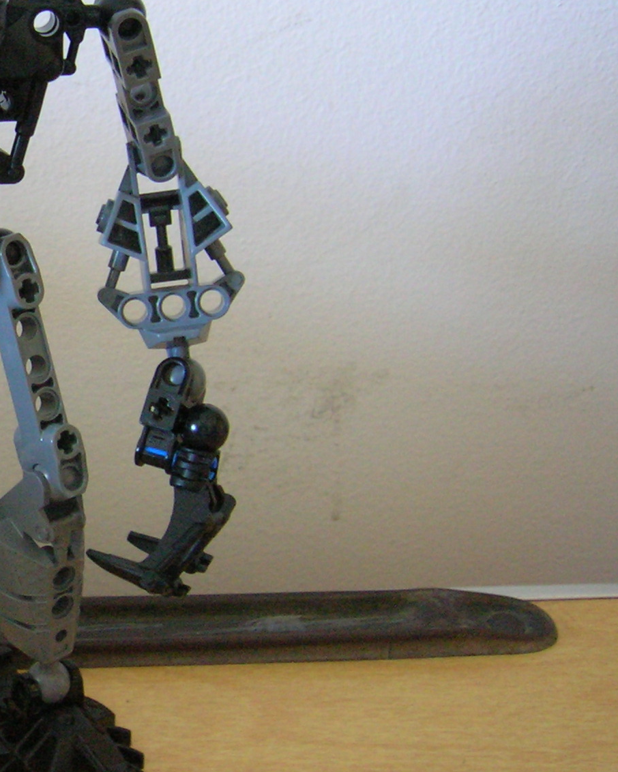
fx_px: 1531
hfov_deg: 21.1
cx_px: -143
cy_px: 312
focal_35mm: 67
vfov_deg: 28.2
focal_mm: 5.7
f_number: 2.9
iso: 200
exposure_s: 1/1.9
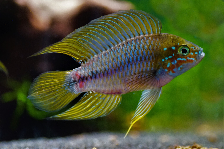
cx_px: 112
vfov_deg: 10.2
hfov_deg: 15.2
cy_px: 74
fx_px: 840
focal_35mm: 135
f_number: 2.8
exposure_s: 1/100
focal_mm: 90
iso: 2500
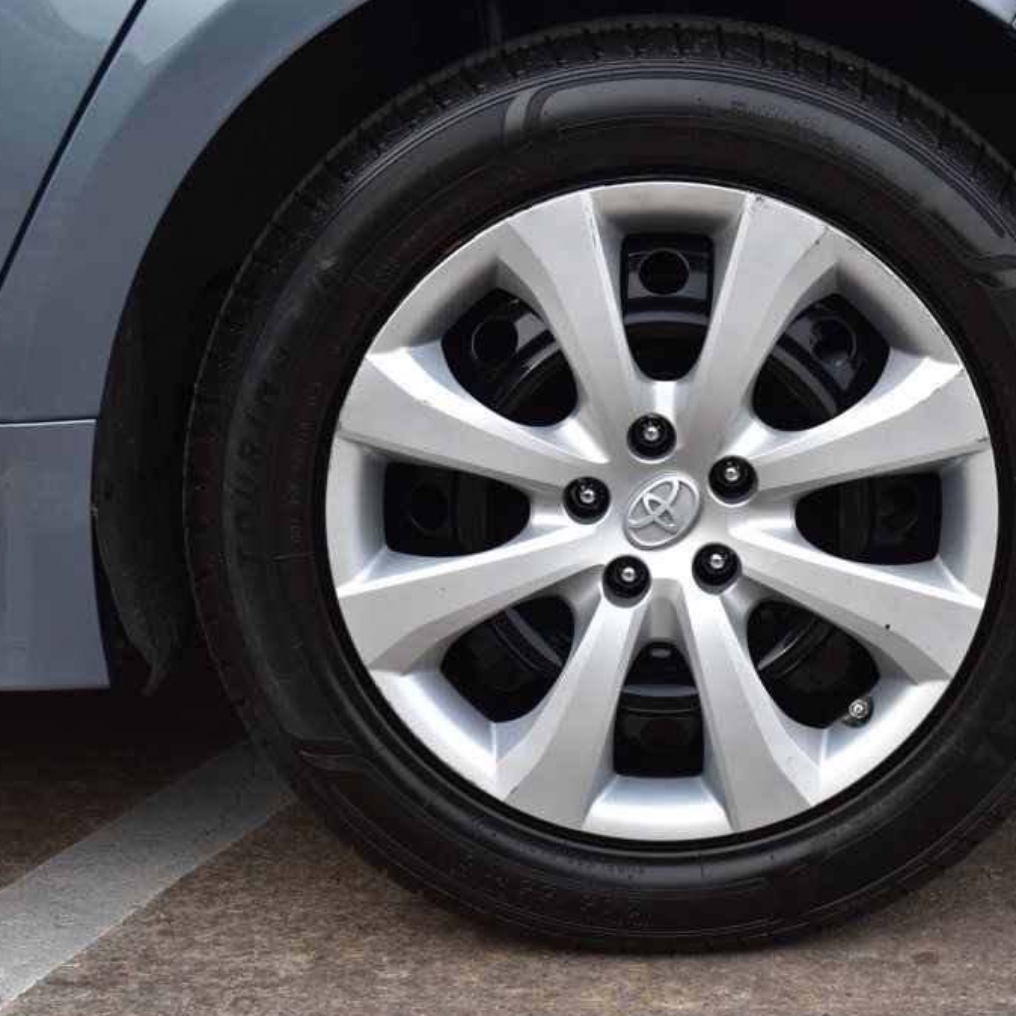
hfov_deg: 18.6
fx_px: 3088
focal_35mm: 93
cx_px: 725
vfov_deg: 18.7
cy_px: 511
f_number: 10
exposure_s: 1/160
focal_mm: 48
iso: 400
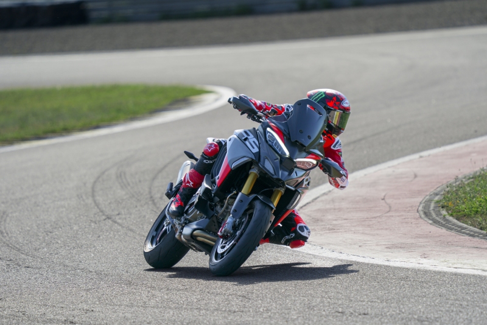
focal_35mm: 374
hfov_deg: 5.5
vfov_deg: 3.7
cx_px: 244
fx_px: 5061
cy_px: 162
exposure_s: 1/1000
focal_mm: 374
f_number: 6.3
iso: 400
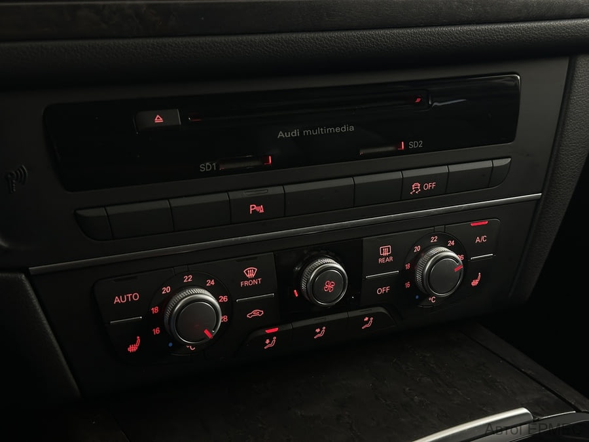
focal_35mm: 48
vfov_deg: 30.3
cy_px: 221
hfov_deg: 39.7
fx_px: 817
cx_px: 294
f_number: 1.78
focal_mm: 6.86
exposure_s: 1/33
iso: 200
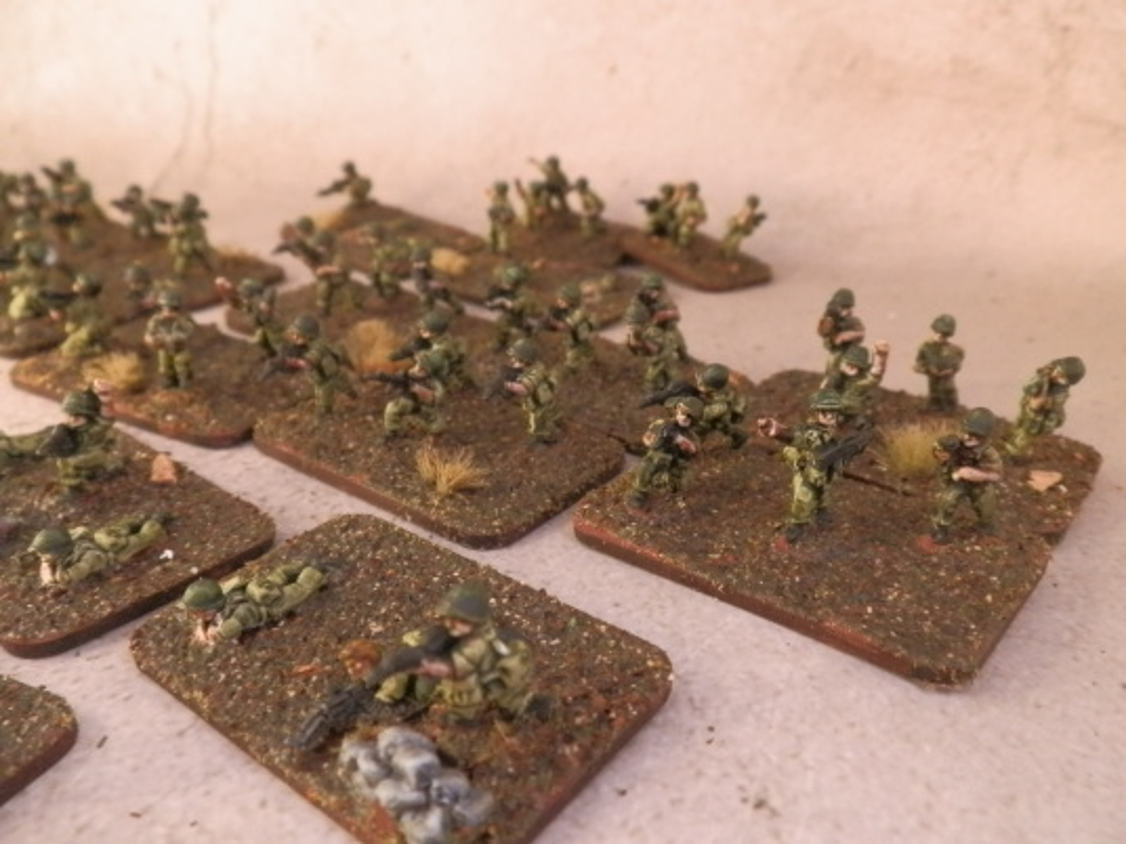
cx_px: 563
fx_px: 911
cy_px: 422
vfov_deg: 49.7
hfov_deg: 63.4
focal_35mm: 28
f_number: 3.1
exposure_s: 1/60
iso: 400
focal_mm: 5
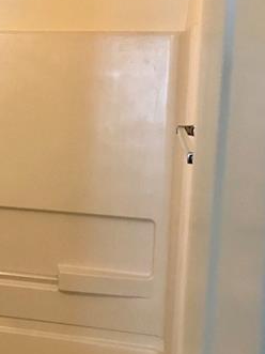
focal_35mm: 65
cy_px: 138
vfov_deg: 29.7
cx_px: -34
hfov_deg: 21.3
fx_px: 664
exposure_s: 1/15
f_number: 1.8
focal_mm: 3.99
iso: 50
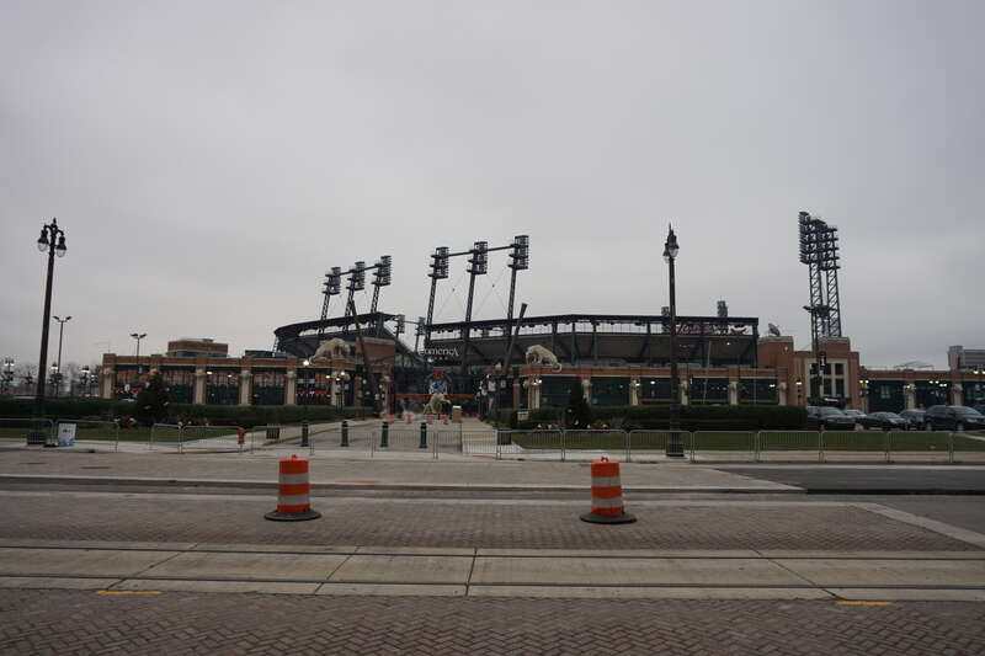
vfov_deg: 47.9
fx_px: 739
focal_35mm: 27
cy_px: 328
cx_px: 492
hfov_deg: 67.4
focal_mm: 18
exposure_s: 1/80
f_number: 5.6
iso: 100
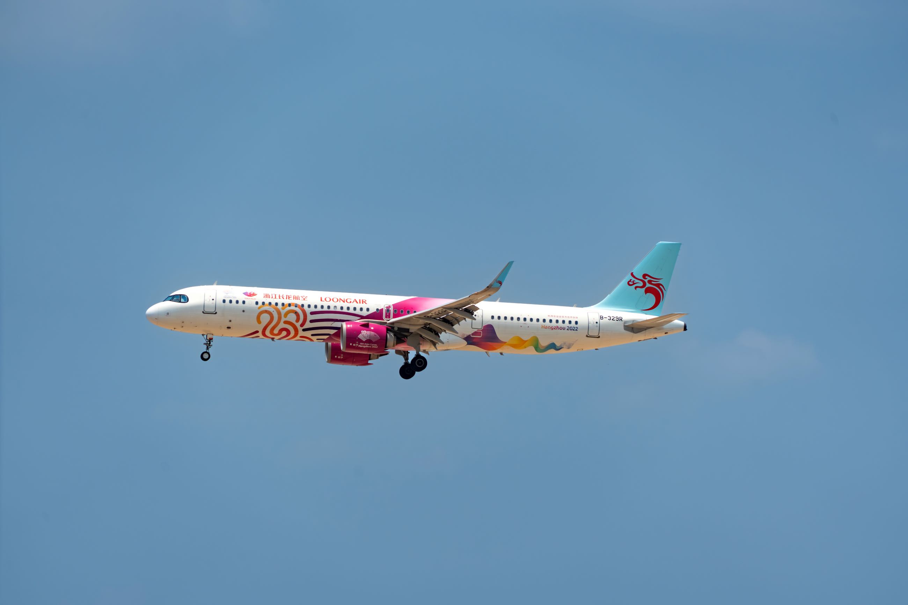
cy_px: 302
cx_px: 454
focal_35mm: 240
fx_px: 6053
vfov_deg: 5.7
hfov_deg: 8.6
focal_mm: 240
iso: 160
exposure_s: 1/2500
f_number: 7.1
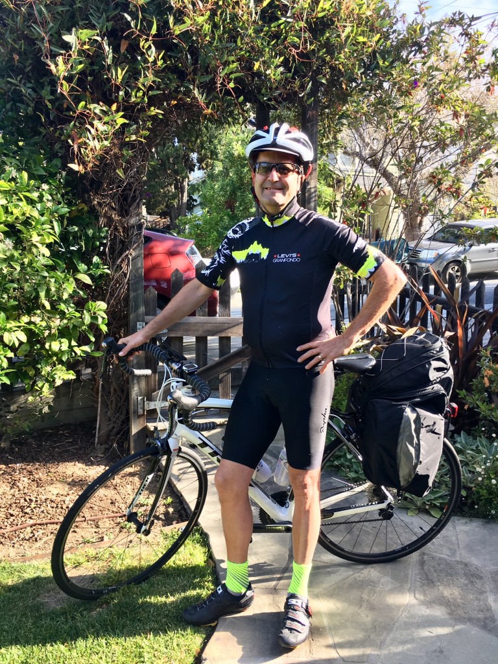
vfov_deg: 61.7
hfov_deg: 48.2
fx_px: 556
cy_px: 332
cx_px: 249
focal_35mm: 29
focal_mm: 4.15
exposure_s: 1/159
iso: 25
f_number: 2.2
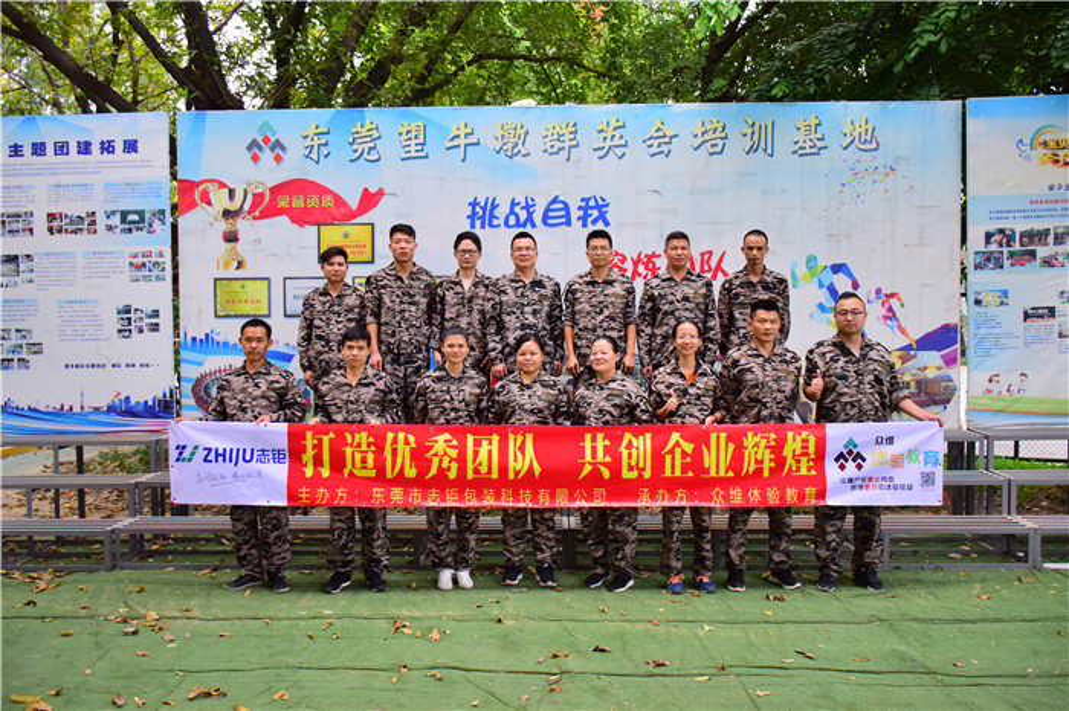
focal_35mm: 30
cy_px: 356
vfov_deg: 43.6
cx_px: 534
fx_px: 890
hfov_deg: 62.0
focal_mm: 20
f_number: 4
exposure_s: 1/1000
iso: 800
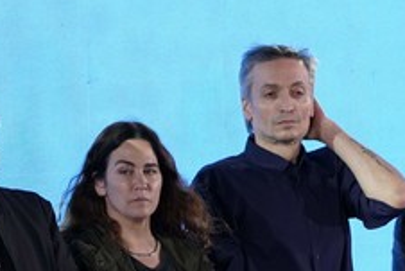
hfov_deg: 3.2
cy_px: 402
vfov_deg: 2.2
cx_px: 362
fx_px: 7159
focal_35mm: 636
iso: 3200
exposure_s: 1/640
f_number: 6.3
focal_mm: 200
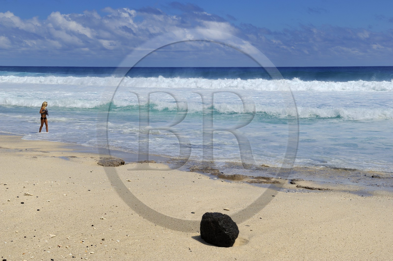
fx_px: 524
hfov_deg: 41.1
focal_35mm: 48
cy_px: 130
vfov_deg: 28.0
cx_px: 196
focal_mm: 48
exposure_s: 1/320
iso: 200
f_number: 14
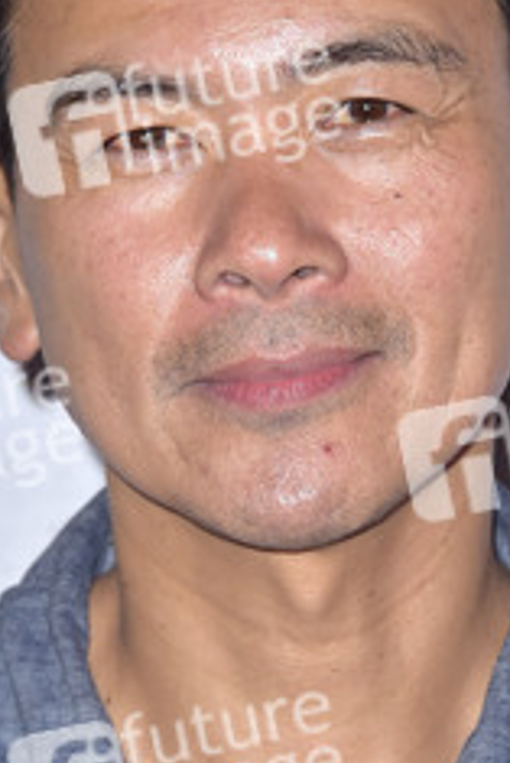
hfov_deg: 3.8
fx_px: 7596
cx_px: 271
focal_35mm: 358
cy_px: 282
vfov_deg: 5.8
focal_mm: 210
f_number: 7.1
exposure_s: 1/250
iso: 320
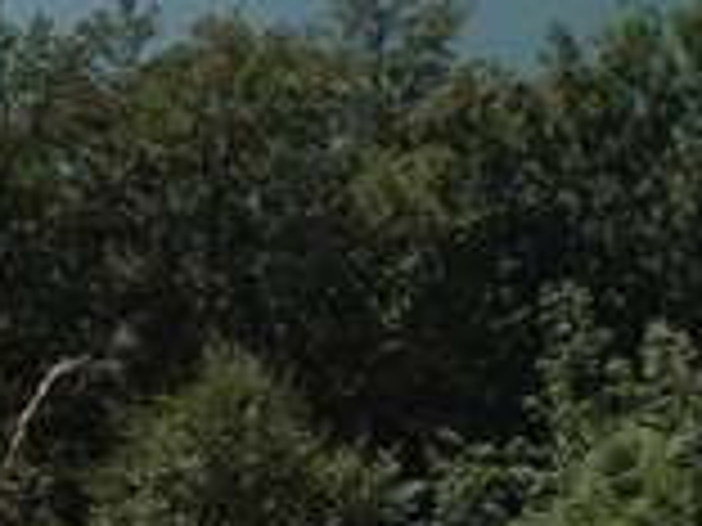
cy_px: -683
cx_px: 450
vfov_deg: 6.6
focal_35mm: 216
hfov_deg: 9.2
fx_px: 4380
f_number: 2.4
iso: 50
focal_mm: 4.12
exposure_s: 1/1938
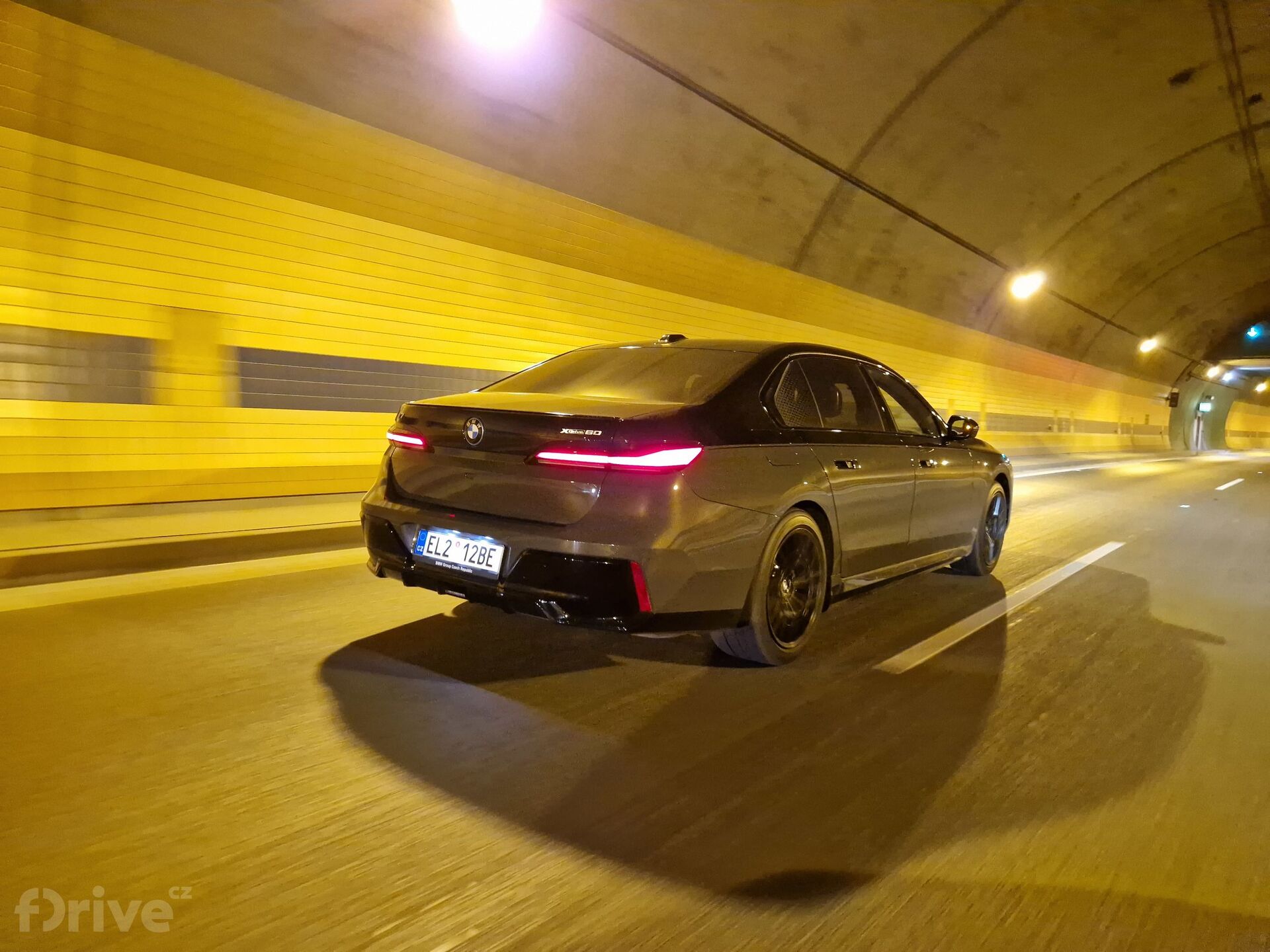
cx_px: 635
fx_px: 844
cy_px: 476
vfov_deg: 58.9
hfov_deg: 73.9
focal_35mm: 23
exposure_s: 1/50
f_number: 1.8
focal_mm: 5.4
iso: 640
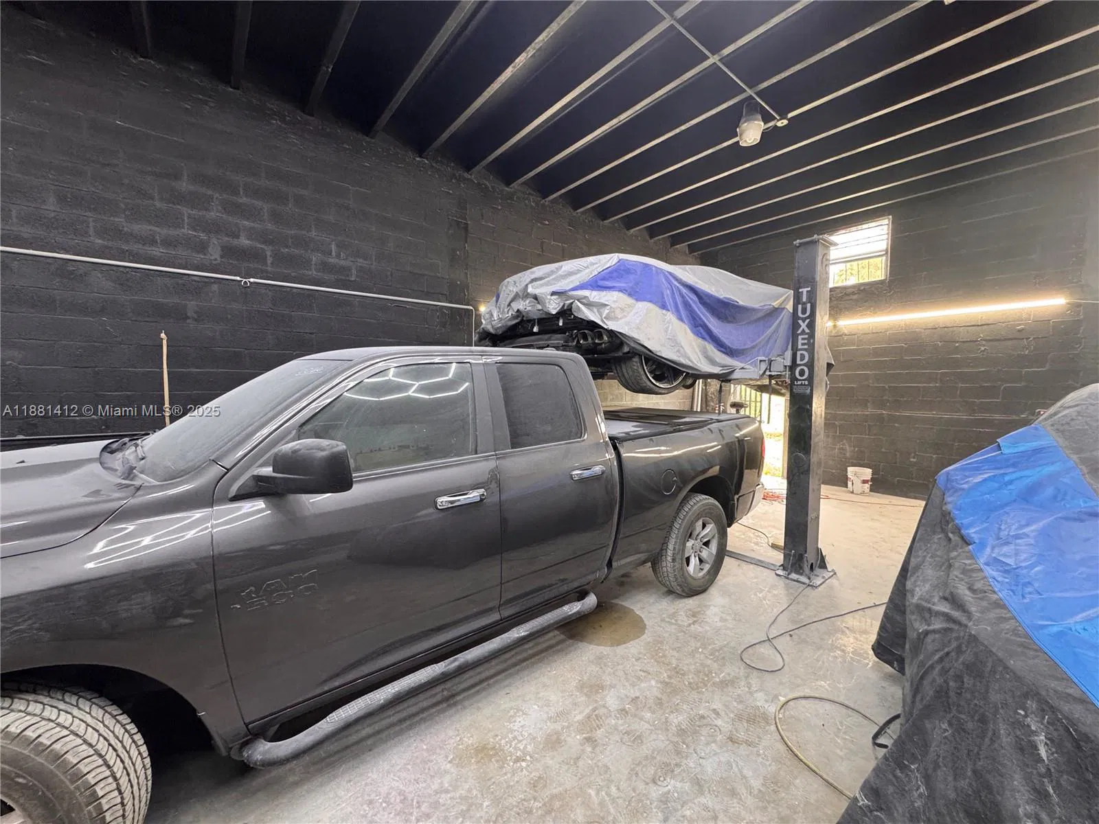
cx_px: 550
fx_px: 444
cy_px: 412
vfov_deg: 85.7
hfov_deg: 102.1
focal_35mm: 14
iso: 320
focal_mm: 2.22
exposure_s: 1/60
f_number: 2.2
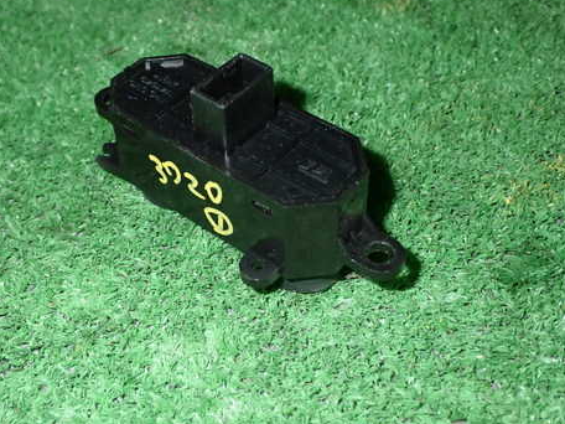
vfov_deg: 29.1
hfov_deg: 38.1
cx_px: 248
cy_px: 181
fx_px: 816
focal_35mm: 50
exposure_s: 1/40
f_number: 8
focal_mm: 6.83
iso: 400
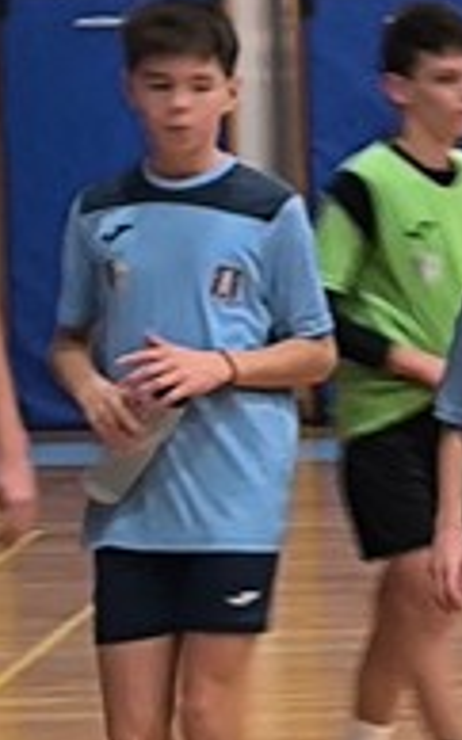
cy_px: 343
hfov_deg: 4.1
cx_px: 1611
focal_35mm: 301
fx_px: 6073
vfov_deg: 7.0
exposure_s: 1/50
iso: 500
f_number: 1.65
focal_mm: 6.14
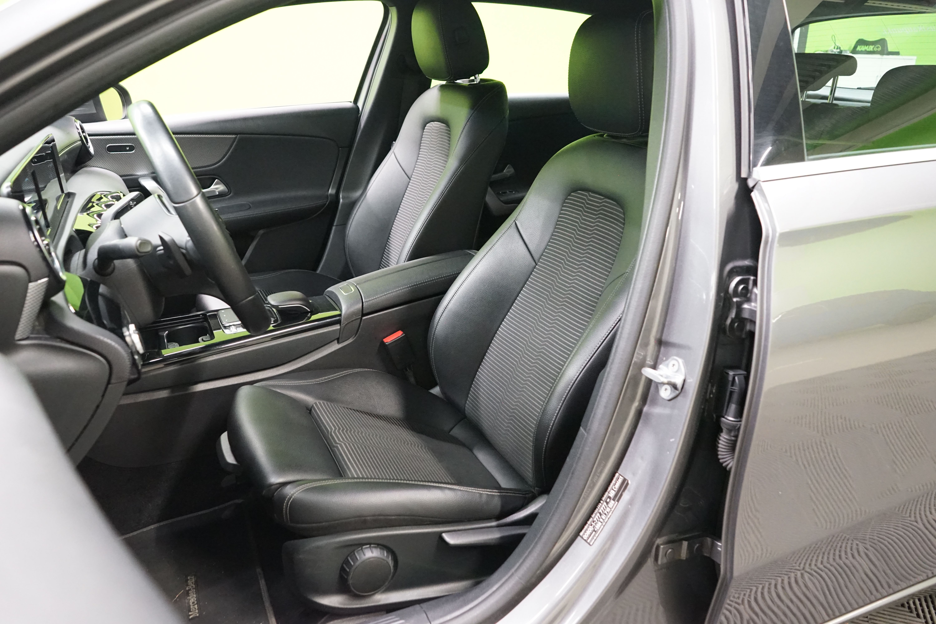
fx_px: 728
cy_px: 312
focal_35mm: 28
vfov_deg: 46.4
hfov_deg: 65.5
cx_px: 468
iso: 6400
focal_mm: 28
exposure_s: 1/40
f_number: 5.6
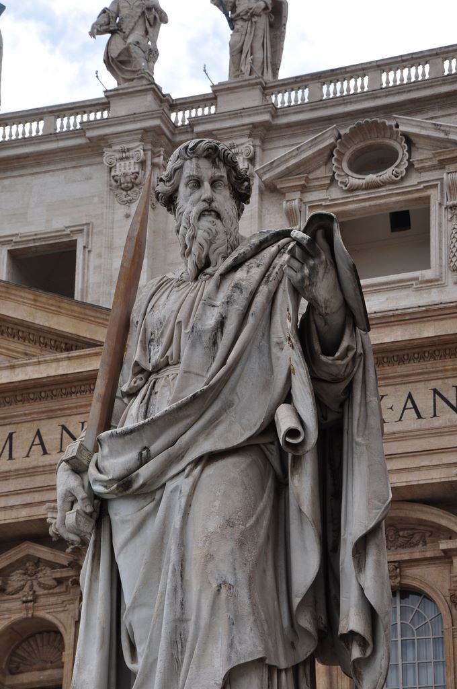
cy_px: 344
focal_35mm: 135
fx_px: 2577
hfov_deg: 10.1
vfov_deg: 15.2
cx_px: 228
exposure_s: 1/250
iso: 200
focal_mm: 90
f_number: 10
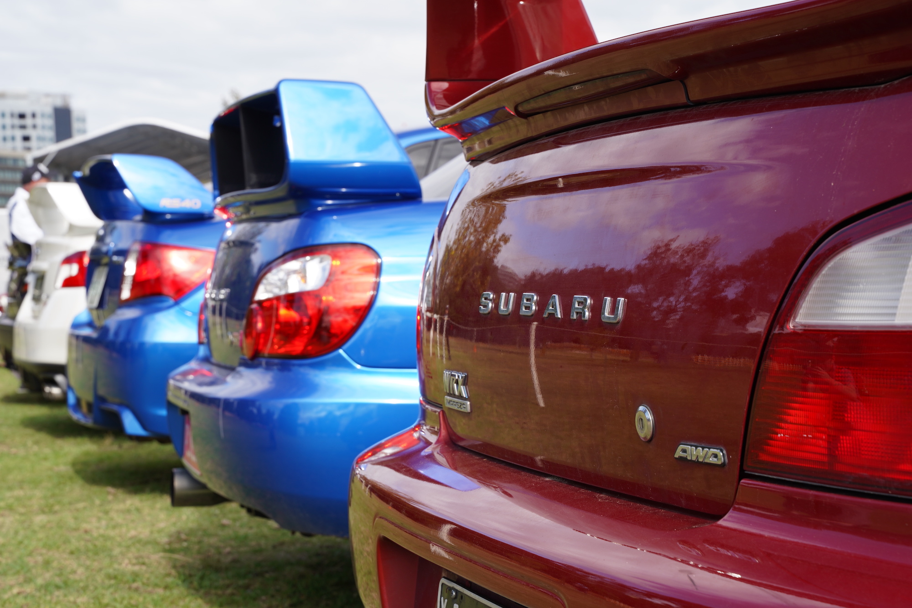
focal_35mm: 75
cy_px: 304
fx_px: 1900
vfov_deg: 18.2
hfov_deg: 27.0
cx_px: 456
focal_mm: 75
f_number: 11
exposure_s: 1/80
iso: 125
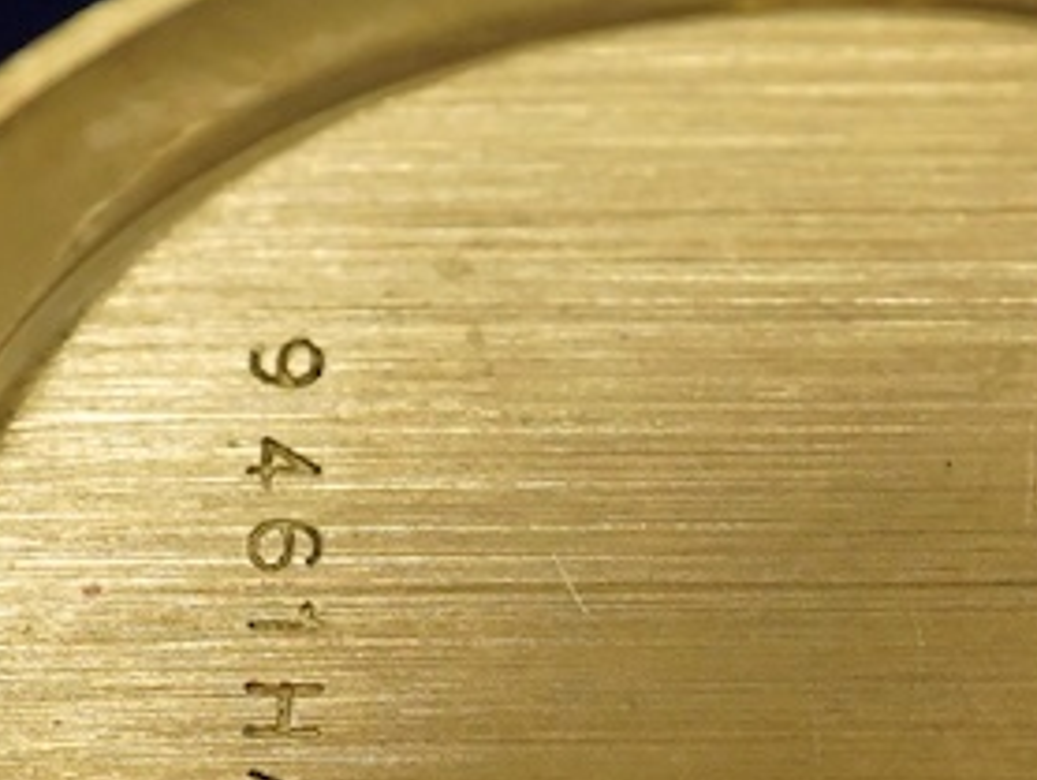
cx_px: 923
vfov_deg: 8.5
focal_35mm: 175
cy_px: 612
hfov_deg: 11.2
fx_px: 5247
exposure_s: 1/160
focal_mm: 30
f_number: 11
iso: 2500
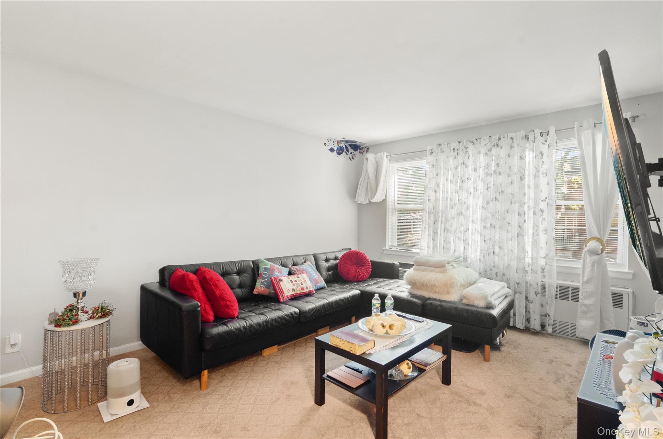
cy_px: 220
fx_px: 303
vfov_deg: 71.8
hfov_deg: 95.1
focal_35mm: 16
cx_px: 332
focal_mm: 11
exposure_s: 1.6
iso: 800
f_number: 10
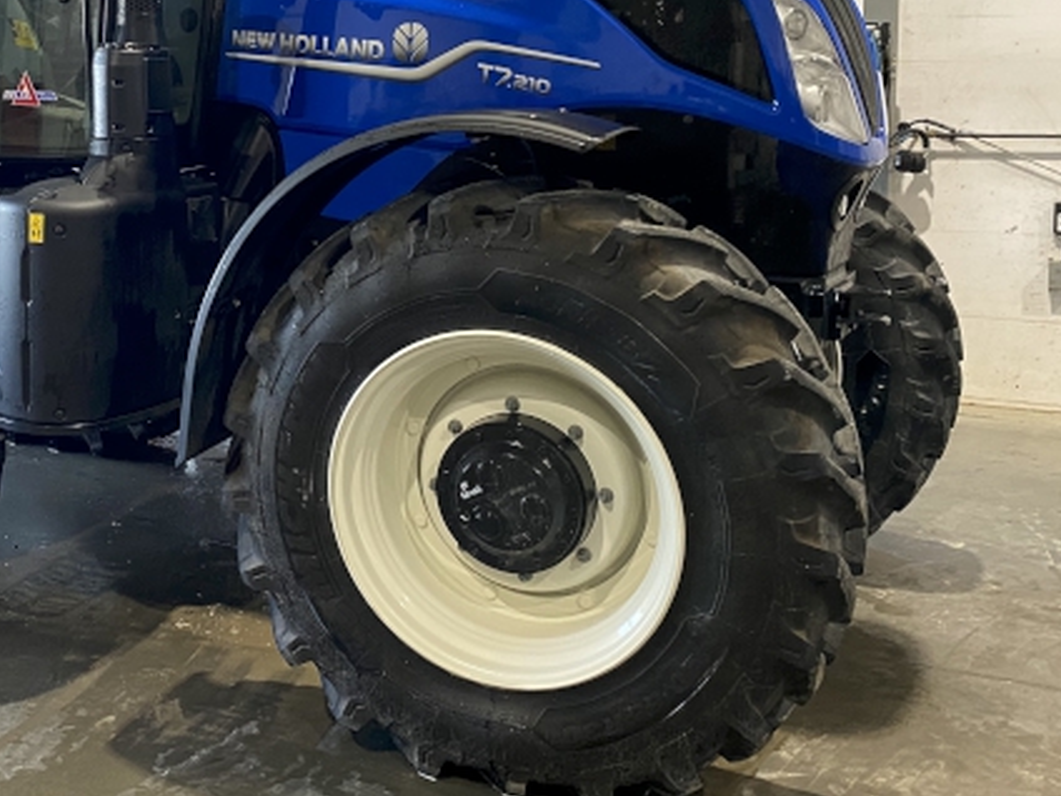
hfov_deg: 37.5
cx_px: 205
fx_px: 1502
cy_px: 165
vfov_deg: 29.1
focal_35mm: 49
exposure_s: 1/60
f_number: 1.8
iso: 200
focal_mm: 4.25
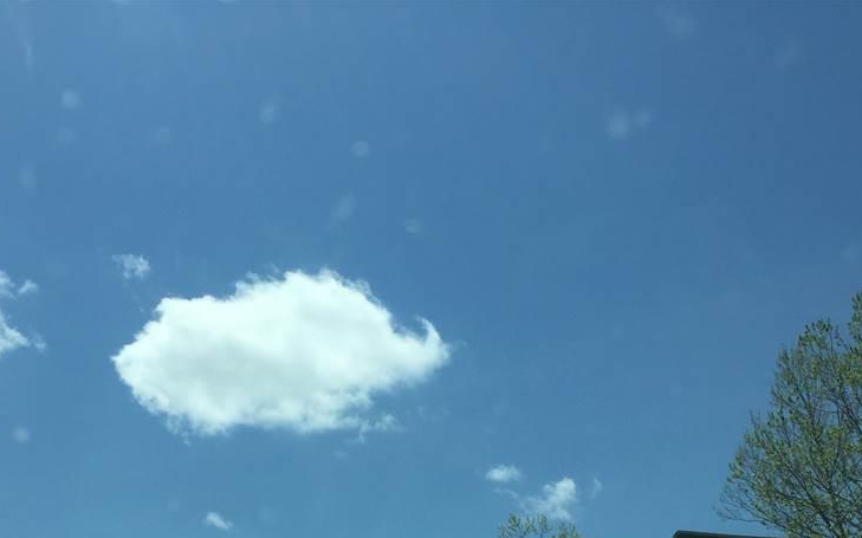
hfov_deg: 37.5
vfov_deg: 22.8
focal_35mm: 54
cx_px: 387
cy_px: 566
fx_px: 1268
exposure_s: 1/3597
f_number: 2.2
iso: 32
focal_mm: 4.15
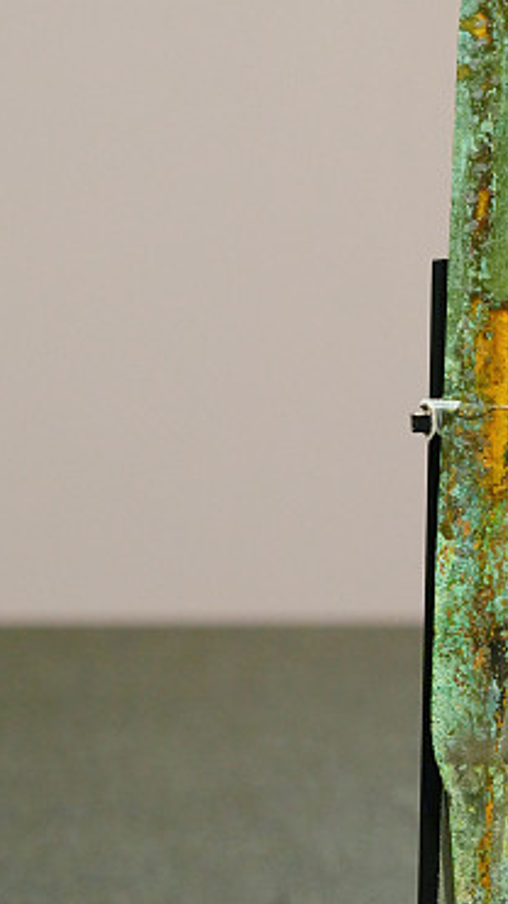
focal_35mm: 129
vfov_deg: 16.6
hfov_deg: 9.3
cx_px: 502
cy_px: 362
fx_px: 3091
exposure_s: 1/59.9
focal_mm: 57
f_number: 2.8
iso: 2000
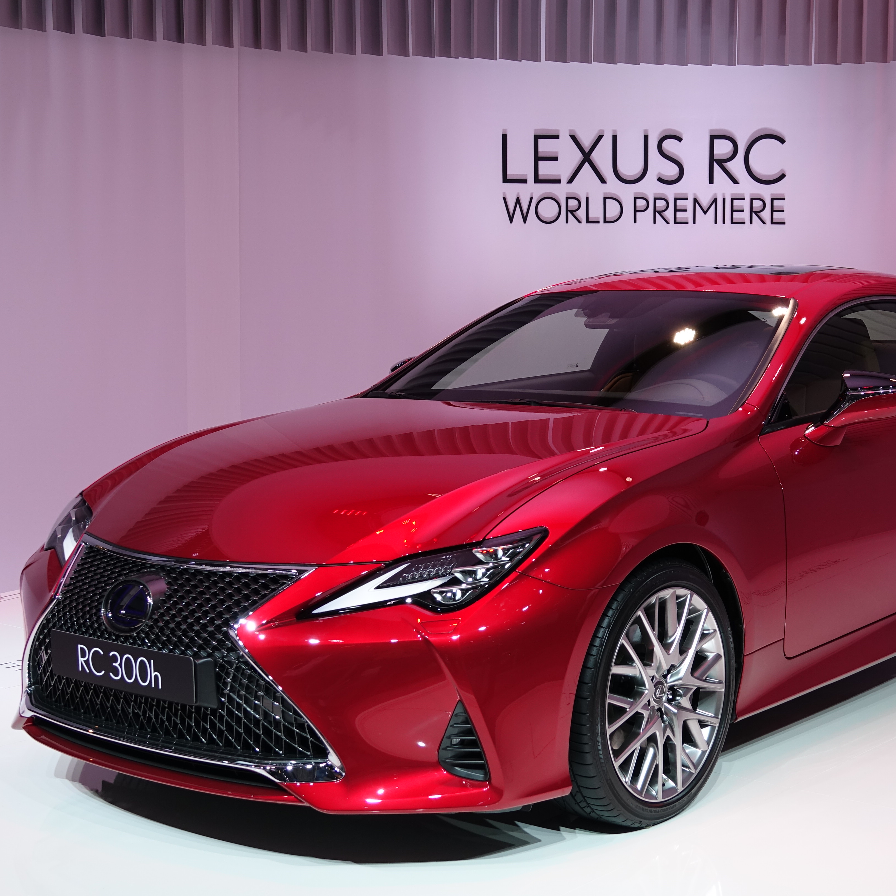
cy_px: 424
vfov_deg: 30.6
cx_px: 578
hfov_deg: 30.4
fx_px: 1640
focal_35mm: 56
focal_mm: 14.16
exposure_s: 1/160
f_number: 3.2
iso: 100
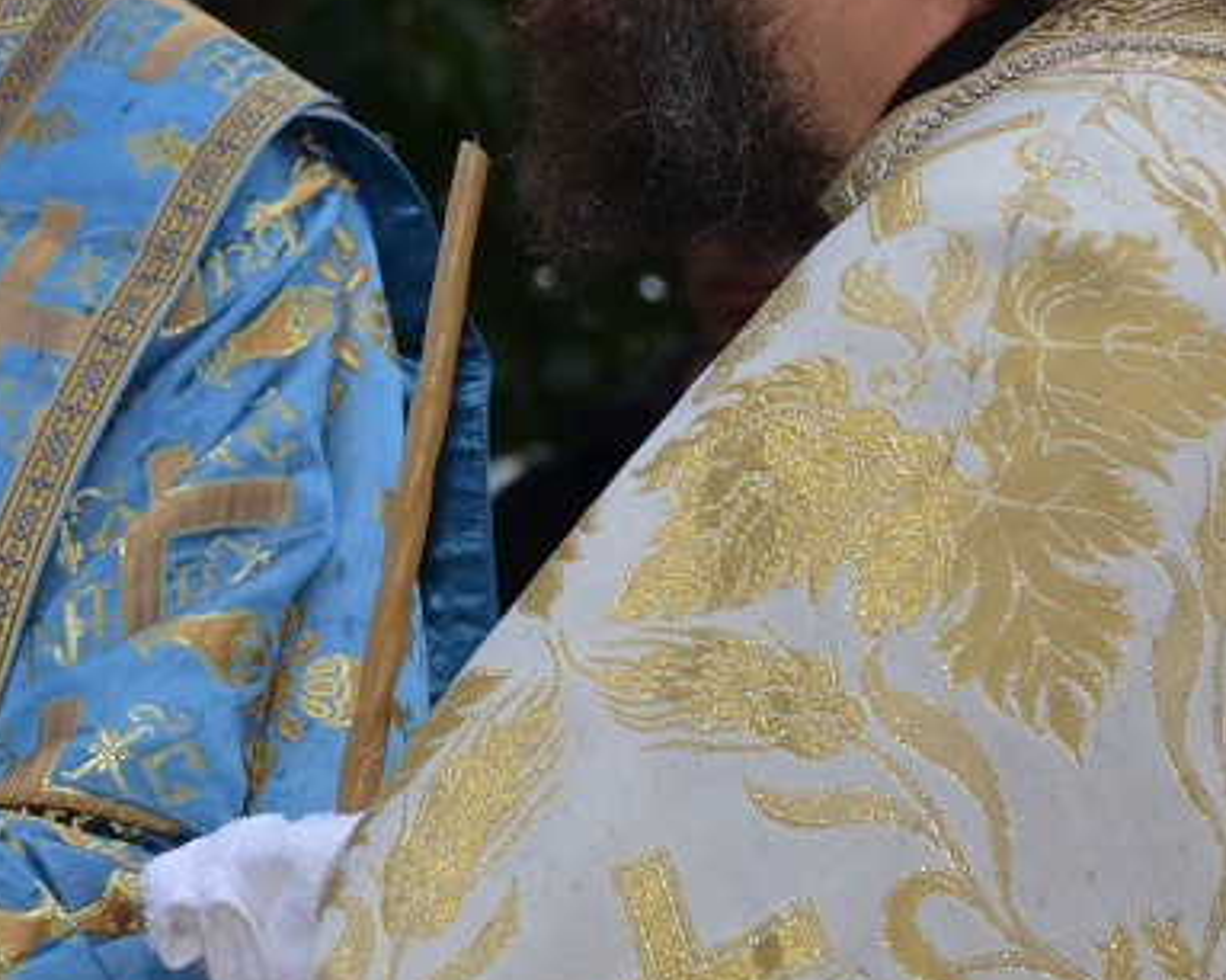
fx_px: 11170
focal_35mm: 308
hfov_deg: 6.3
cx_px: 51
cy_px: 93
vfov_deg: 5.0
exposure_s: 1/125
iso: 200
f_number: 5.3
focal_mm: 70
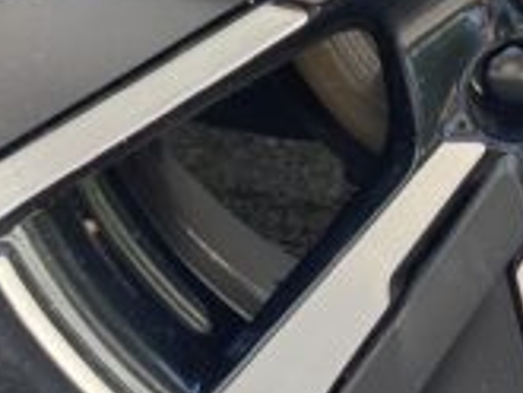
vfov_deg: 11.5
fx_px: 1905
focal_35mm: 126
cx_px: 609
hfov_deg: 15.1
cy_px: -108
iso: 32
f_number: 1.8
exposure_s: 1/295
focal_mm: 4.25
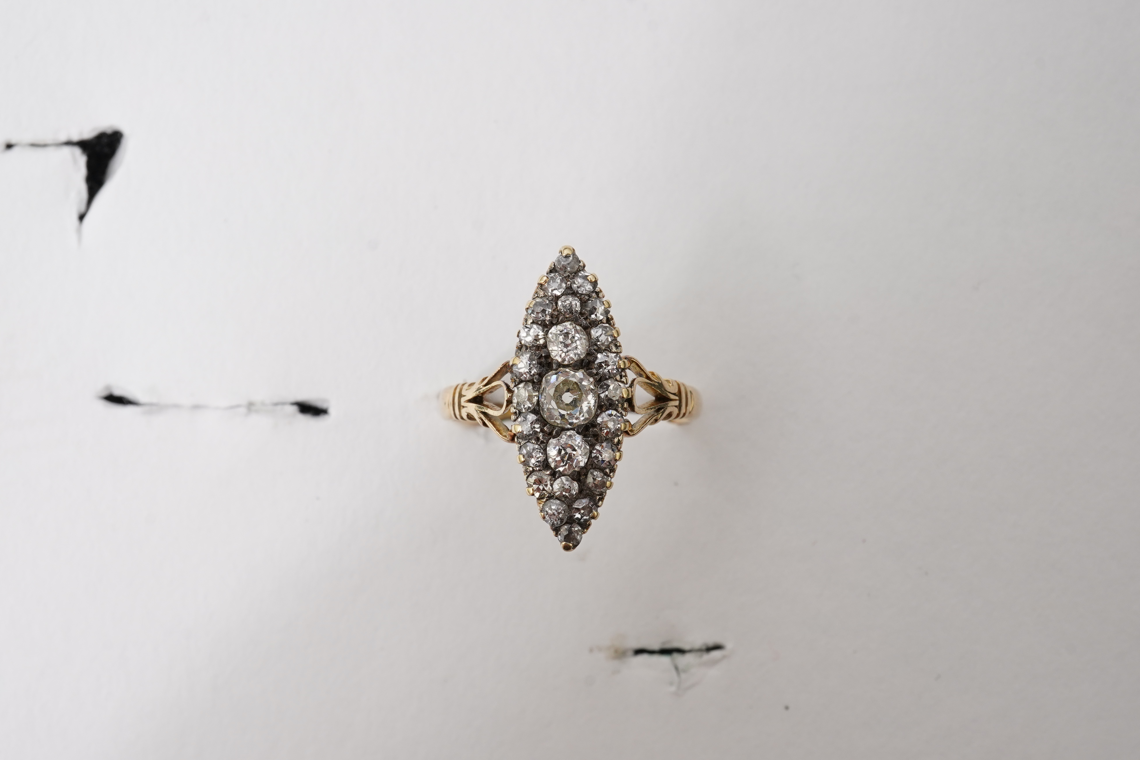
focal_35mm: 45
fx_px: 1425
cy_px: 380
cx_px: 570
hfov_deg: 43.6
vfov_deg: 29.9
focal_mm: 30
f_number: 20
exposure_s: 1/125
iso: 500
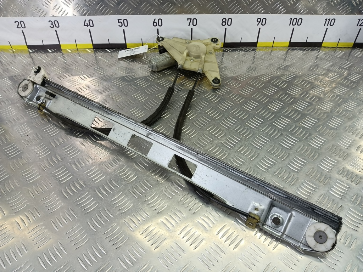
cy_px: 136
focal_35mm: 23
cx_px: 182
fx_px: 241
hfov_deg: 73.9
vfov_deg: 58.9
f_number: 1.6
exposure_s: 1/50
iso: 98
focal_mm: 4.11
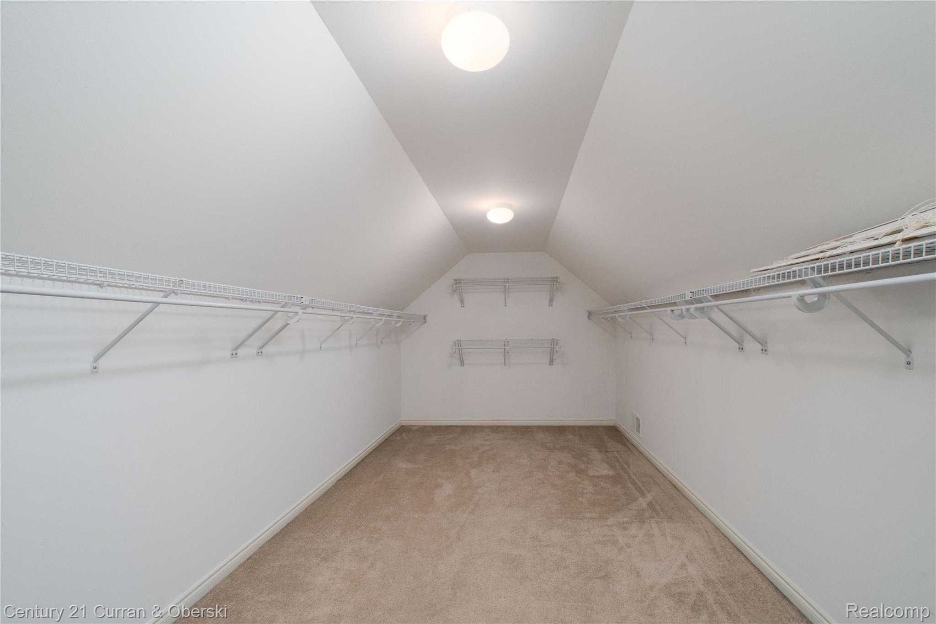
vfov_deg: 77.3
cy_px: 312
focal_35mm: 15
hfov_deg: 100.4
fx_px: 390
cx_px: 468
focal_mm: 10
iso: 640
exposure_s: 1/125
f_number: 6.4
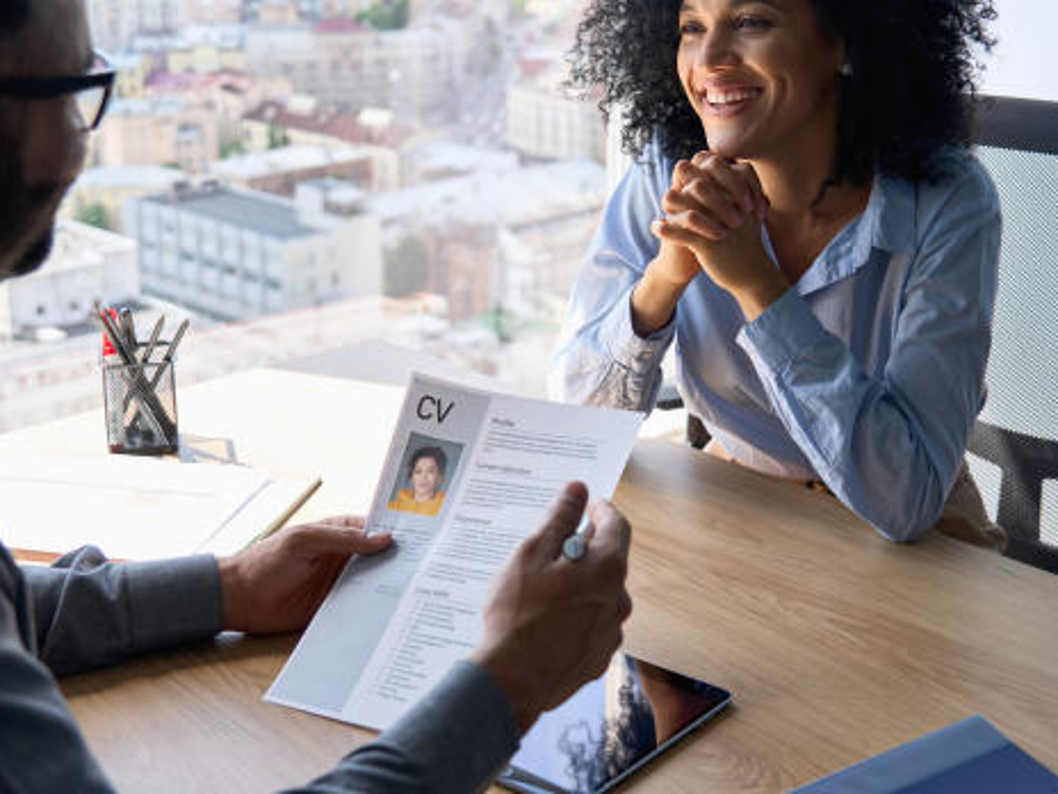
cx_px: 577
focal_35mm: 56
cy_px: 269
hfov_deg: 34.3
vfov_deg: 26.0
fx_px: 1712
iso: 320
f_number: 4
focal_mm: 36
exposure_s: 1/250
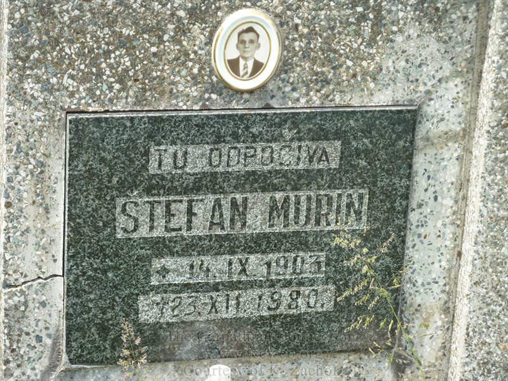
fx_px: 1746
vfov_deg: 12.5
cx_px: 254
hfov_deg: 16.6
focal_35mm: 119
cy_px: 190
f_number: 4.4
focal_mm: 19.5
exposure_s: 1/160
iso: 80
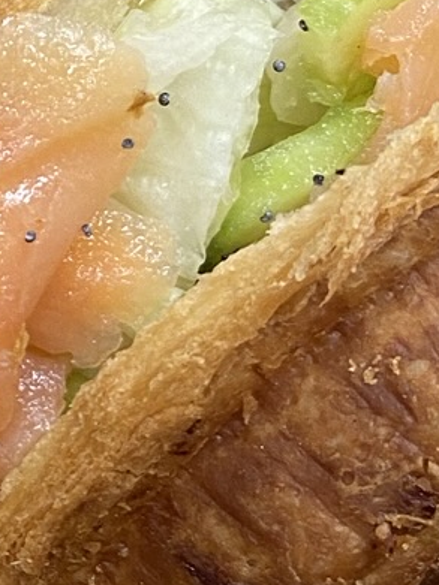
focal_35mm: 133
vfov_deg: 14.8
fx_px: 2250
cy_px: 373
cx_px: -481
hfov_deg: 10.2
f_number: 1.8
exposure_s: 1/50
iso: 80
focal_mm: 4.25
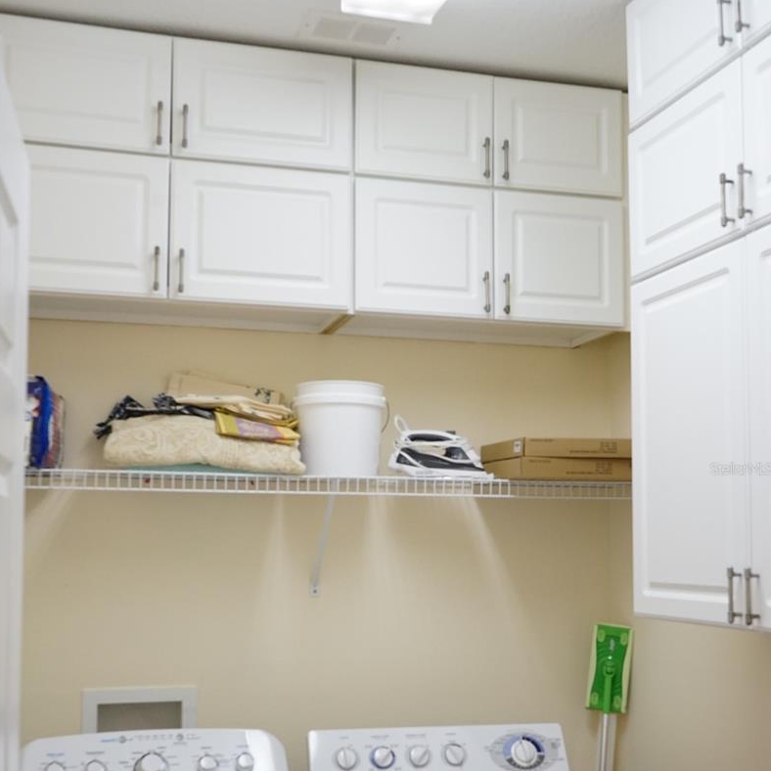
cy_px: 469
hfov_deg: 38.3
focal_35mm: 44
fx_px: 1109
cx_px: 385
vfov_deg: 38.2
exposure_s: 1/60
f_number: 6.3
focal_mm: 34
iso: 2000
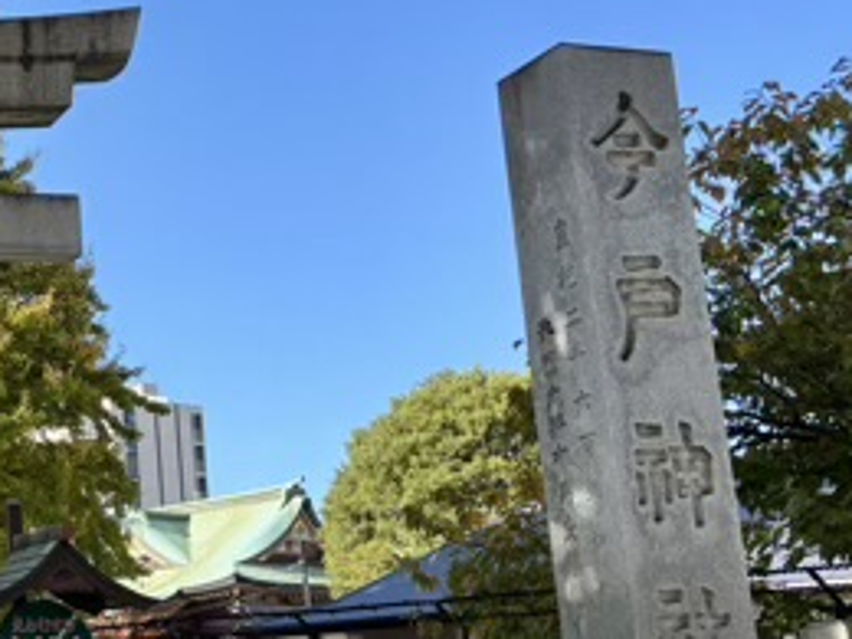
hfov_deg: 24.8
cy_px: 359
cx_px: -193
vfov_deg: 21.0
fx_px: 1723
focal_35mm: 70
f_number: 1.6
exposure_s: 1/1328
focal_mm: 5.96
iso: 50
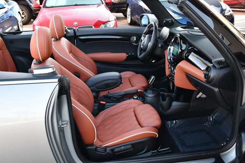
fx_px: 252
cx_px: 121
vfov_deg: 36.0
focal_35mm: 37
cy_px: 80
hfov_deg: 51.9
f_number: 3.5
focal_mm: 18
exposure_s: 1/250
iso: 450
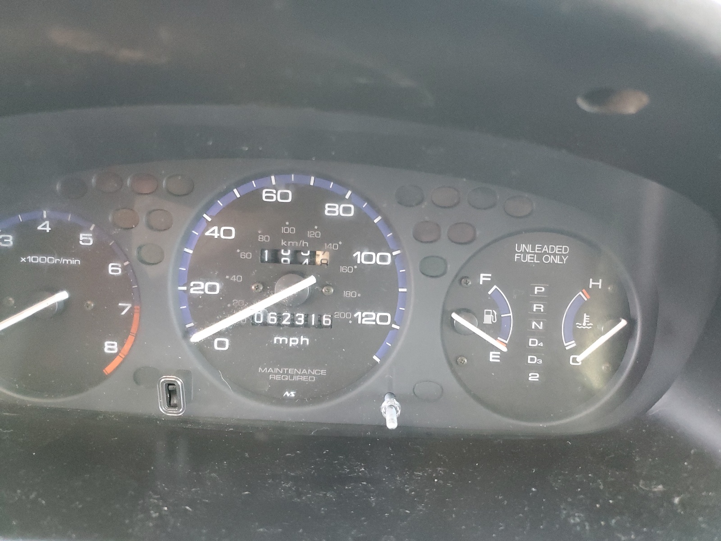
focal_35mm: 26
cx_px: 360
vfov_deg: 53.1
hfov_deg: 67.3
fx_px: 542
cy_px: 270
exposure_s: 1/50
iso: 380
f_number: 1.5
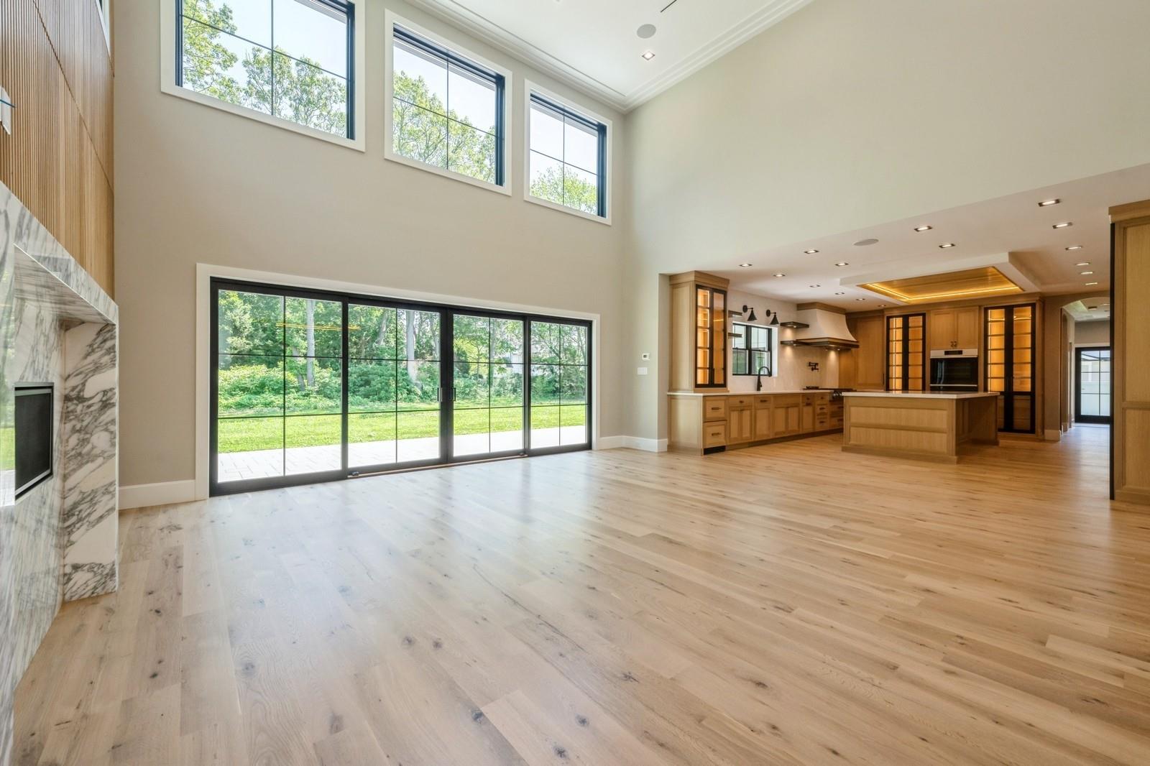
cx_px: 575
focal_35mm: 14
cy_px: 383
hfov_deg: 102.3
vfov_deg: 79.2
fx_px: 463
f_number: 11
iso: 400
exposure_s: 1/50
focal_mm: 14.5
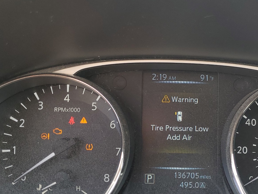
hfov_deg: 41.2
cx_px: 184
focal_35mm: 45
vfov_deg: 32.0
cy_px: 123
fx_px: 335
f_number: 1.5
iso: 50
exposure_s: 1/159
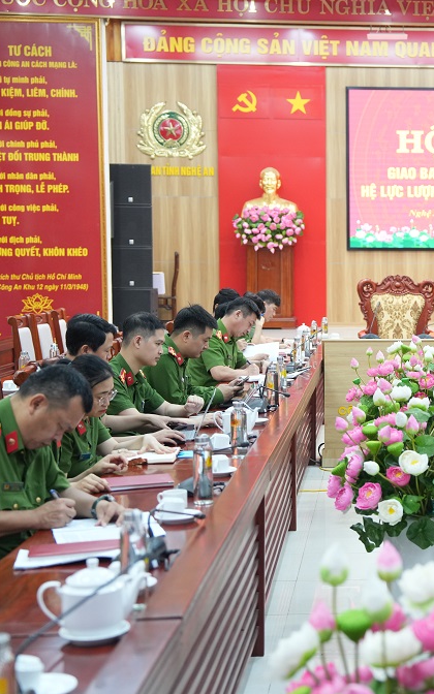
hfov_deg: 17.3
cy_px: 344
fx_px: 1381
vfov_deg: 28.2
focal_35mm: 73
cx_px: 462
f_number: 2.8
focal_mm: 47
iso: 1600
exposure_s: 1/125
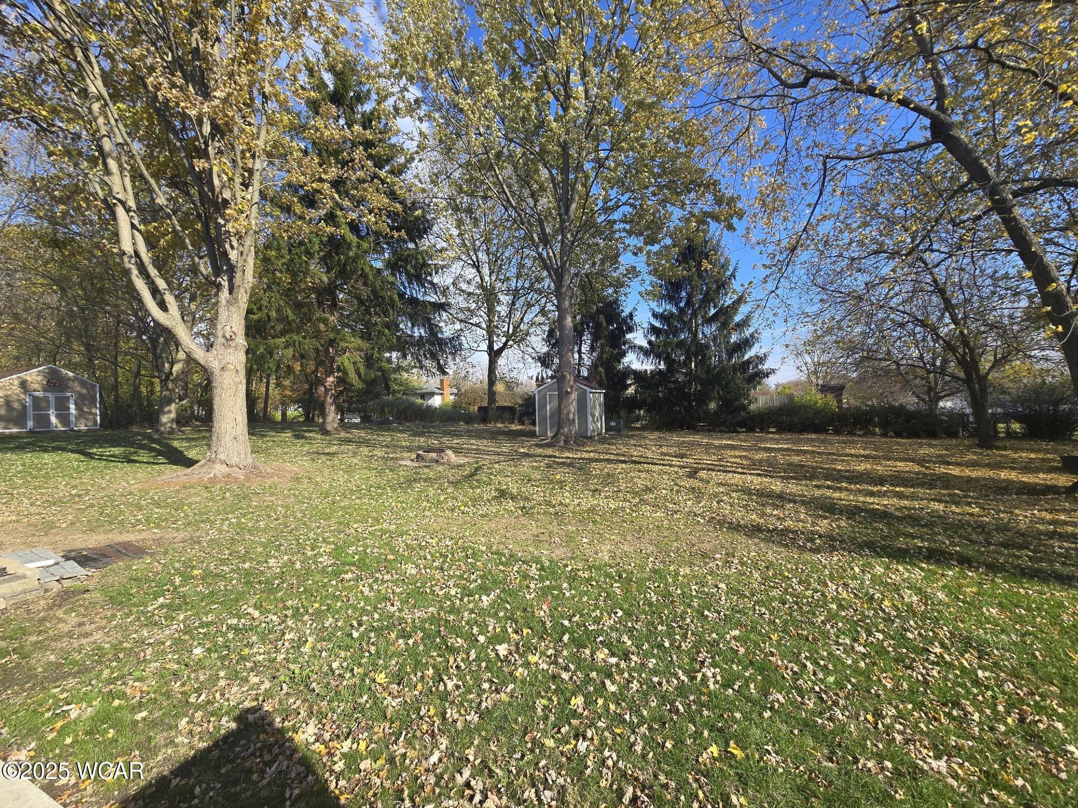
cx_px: 539
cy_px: 404
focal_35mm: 13
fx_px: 405
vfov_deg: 89.9
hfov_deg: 106.2
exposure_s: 1/1235
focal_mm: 2.2
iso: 50
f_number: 2.2
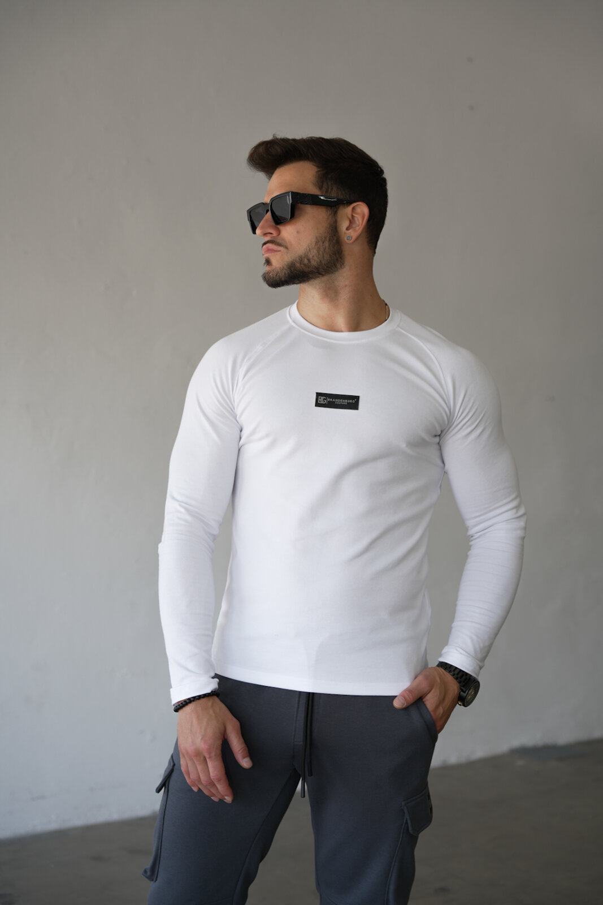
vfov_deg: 42.7
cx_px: 302
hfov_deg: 29.2
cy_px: 452
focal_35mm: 46
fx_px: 1158
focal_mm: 46.1
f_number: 3.2
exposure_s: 1/100
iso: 125
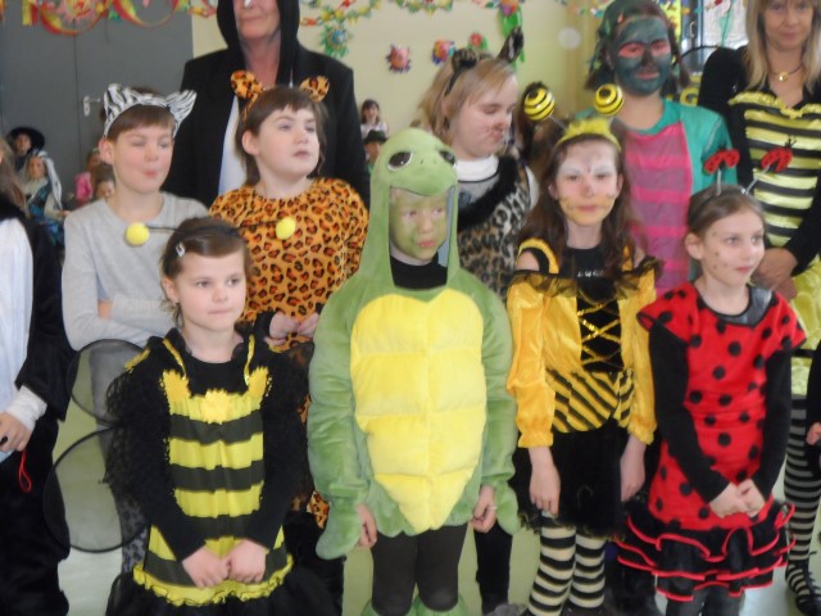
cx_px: 410
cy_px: 308
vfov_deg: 27.0
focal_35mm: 54
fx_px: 1281
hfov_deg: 35.5
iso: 480
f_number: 4.1
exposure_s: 1/45
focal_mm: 9.8
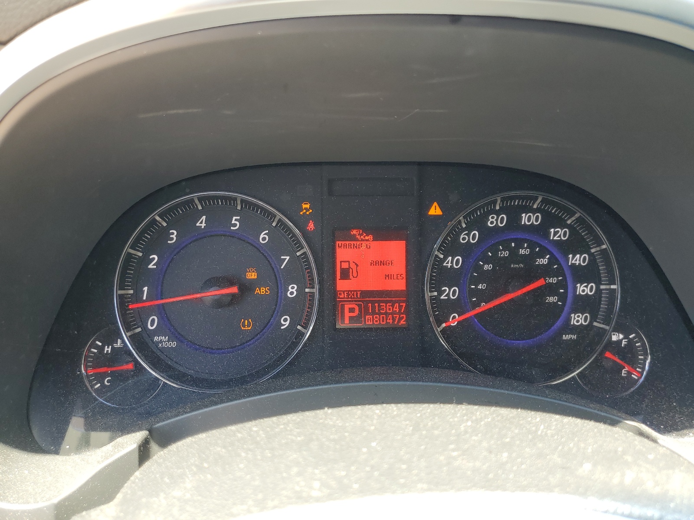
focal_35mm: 26
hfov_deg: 67.3
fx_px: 521
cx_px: 347
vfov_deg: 53.1
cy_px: 260
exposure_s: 1/120
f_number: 1.5
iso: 52
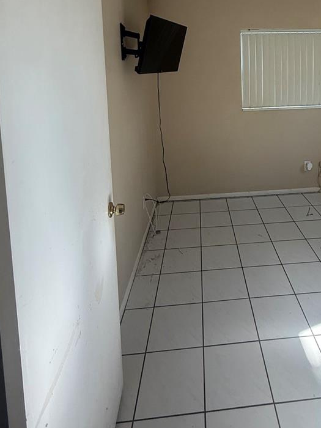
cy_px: 100
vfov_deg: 66.5
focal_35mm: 24
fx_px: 297
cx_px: 221
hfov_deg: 55.3
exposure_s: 1/99
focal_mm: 2.22
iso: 160
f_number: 2.2
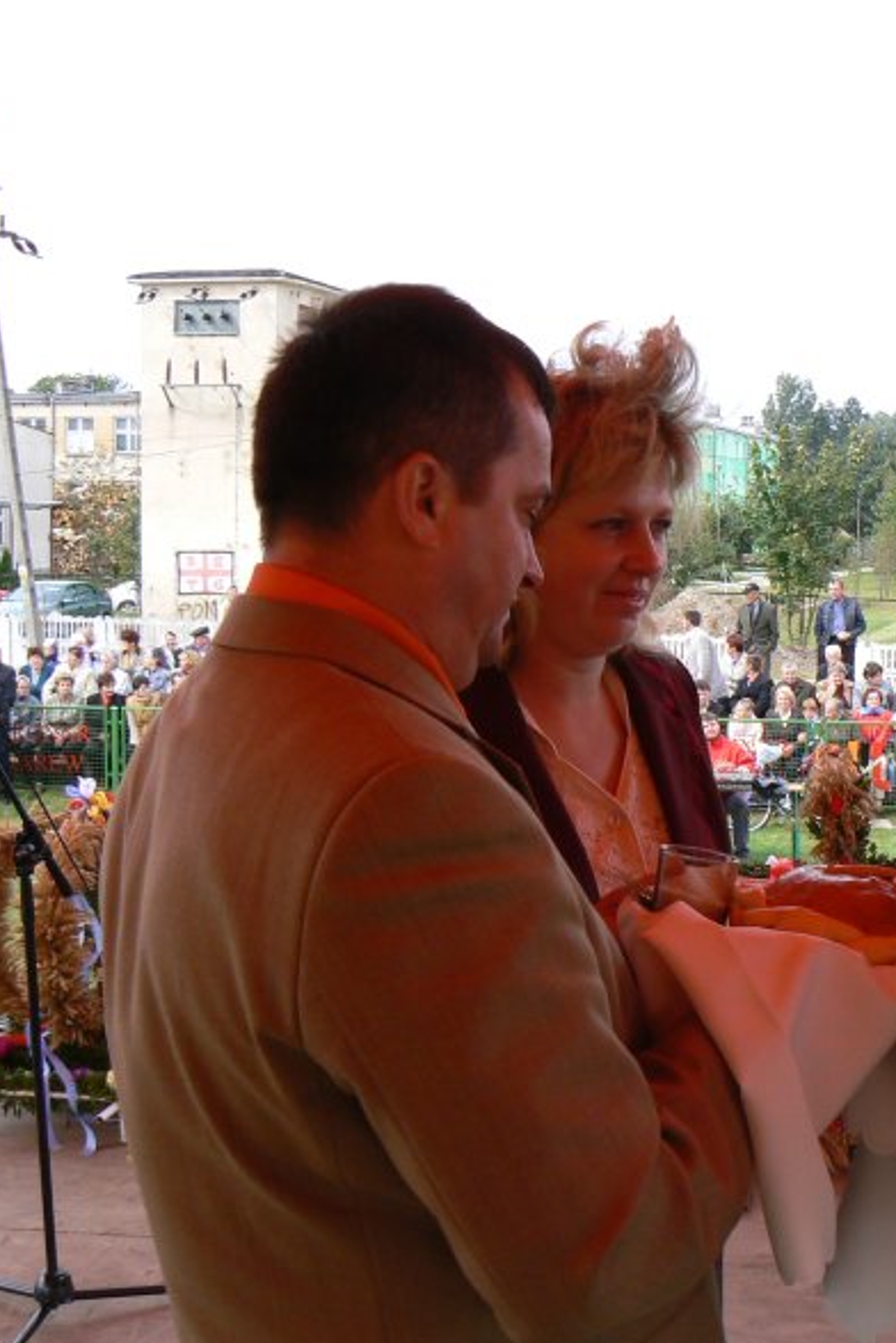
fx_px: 1902
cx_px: 747
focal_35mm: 51
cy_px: 673
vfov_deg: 38.9
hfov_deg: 25.9
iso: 80
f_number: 5.6
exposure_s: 1/160
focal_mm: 6
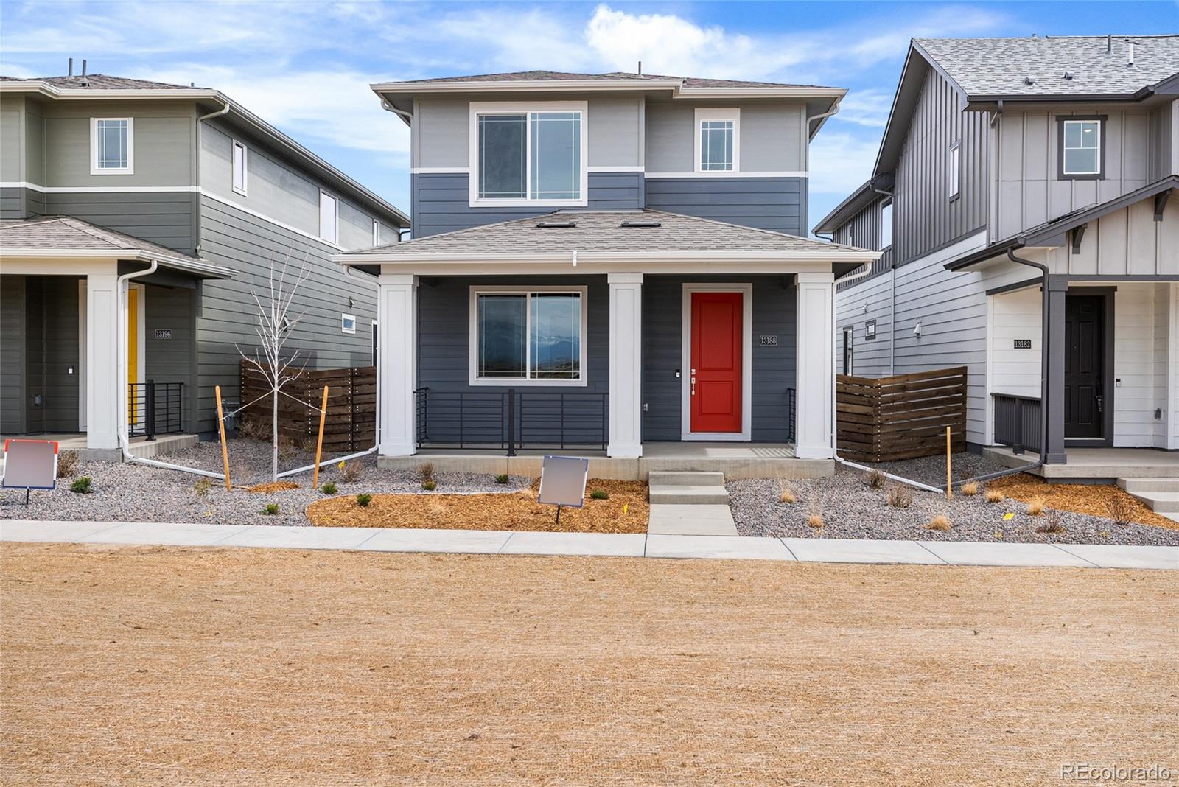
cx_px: 590
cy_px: 394
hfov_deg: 54.4
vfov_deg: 37.9
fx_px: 1147
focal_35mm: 35
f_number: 8
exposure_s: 1/500
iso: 200
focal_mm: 35
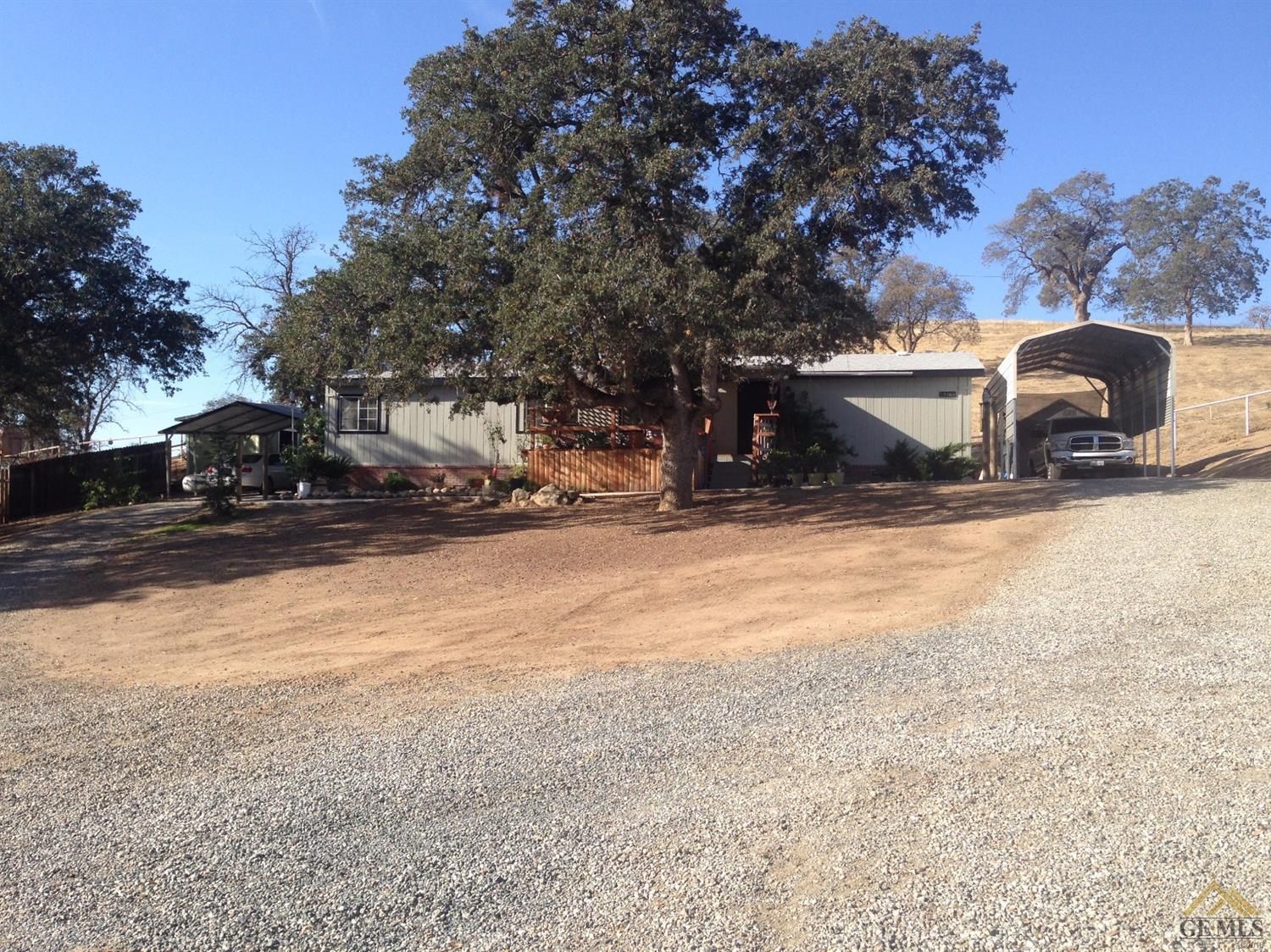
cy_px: 476
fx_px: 1211
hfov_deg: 55.4
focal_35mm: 33
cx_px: 636
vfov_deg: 42.9
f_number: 2.4
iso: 50
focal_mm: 4.12
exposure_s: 1/968
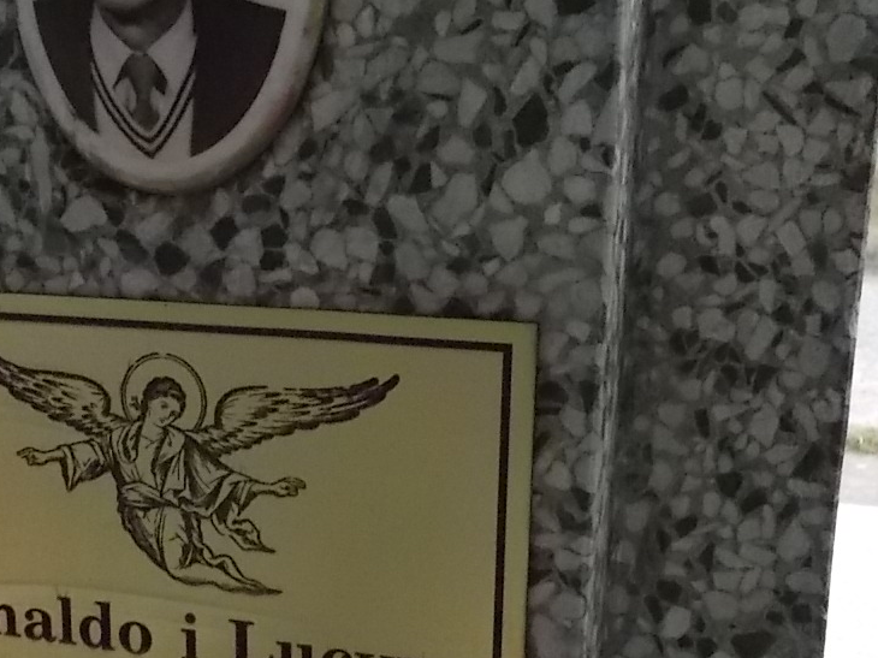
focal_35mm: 57
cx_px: 312
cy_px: 391
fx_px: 1445
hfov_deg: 33.6
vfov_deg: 25.6
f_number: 3.2
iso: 400
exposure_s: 1/250
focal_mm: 4.6
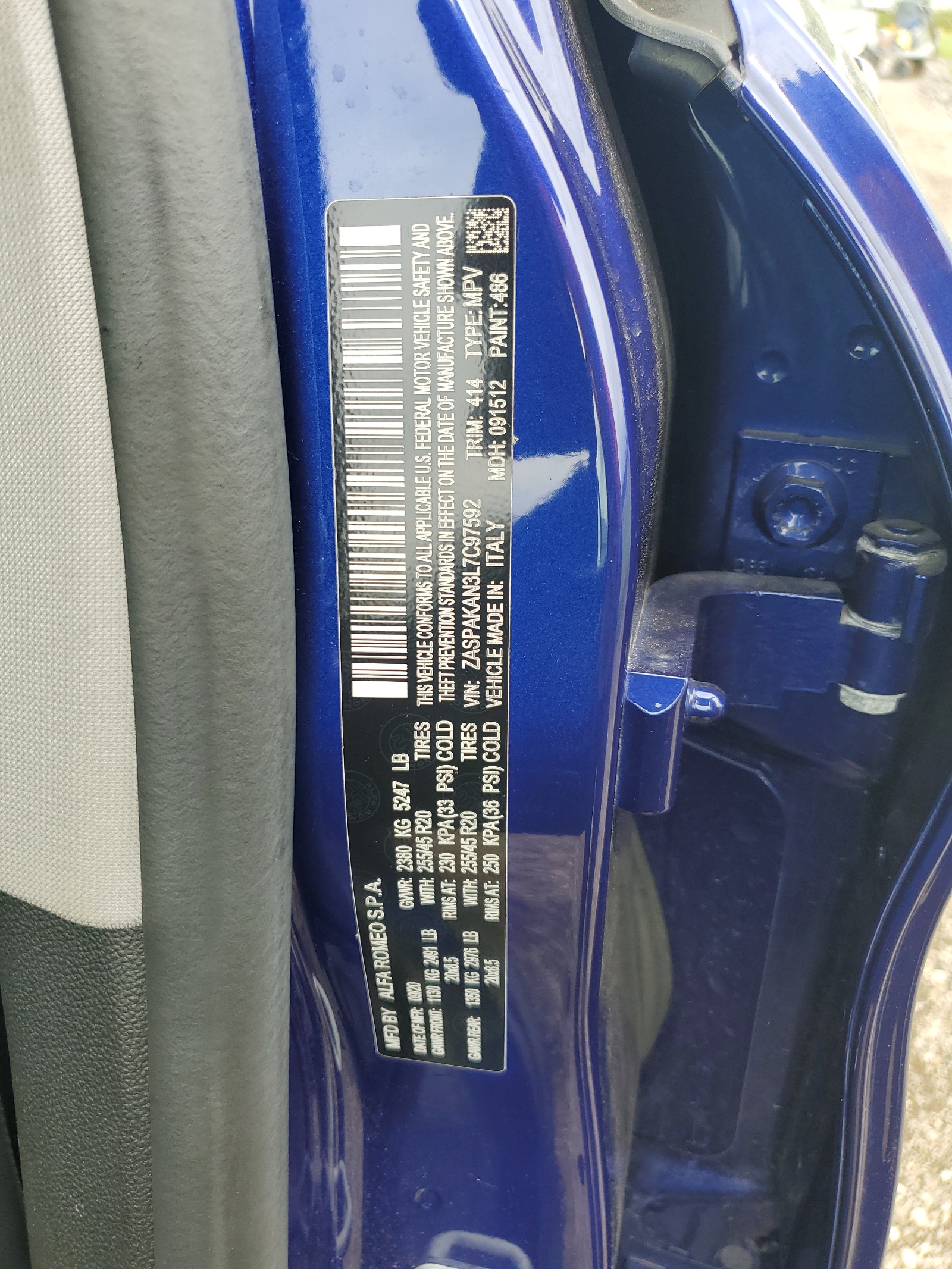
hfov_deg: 53.1
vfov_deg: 67.3
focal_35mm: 26
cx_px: 476
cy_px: 634
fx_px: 953
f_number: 1.5
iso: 50
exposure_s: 1/417
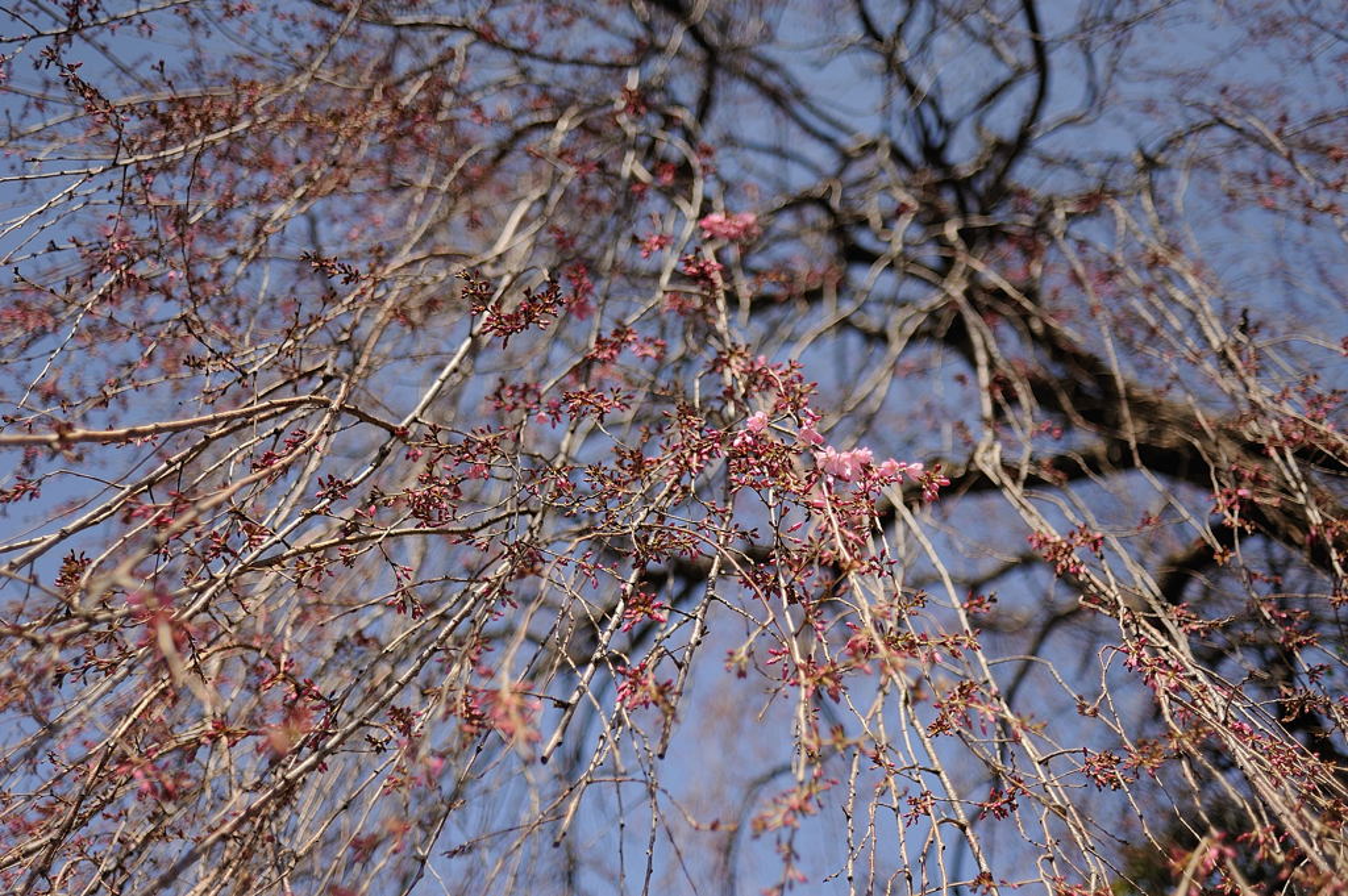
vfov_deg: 37.8
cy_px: 448
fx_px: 1309
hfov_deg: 54.5
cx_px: 674
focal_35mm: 35
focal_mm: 35
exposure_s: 1/8000
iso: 200
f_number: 2
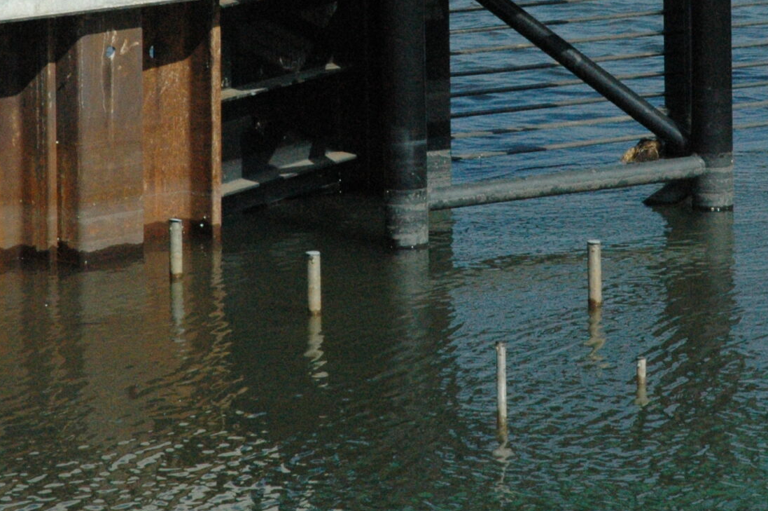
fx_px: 5221
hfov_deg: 8.4
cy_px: -16
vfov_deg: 5.6
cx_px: 516
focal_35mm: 245
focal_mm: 70
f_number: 14
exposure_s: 1/800
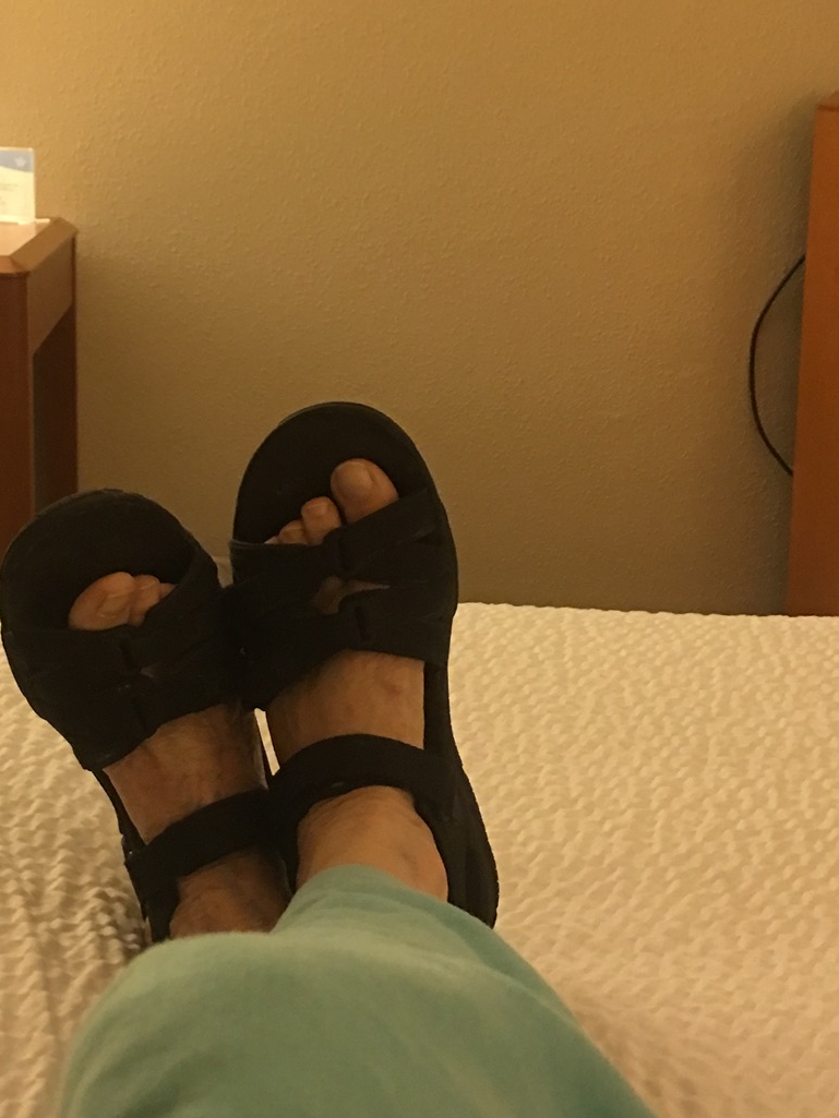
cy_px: 444
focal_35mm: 58
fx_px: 1874
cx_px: 322
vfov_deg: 33.1
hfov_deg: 25.2
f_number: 2.2
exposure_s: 1/4
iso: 50
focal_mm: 4.15
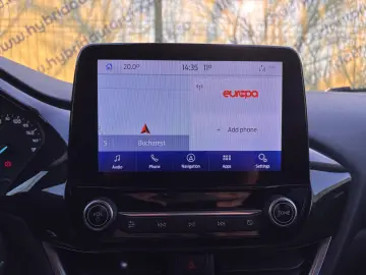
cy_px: 138
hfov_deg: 67.3
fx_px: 275
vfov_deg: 53.1
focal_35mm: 26
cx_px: 183
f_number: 1.6
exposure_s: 1/397
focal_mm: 5.96
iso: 50
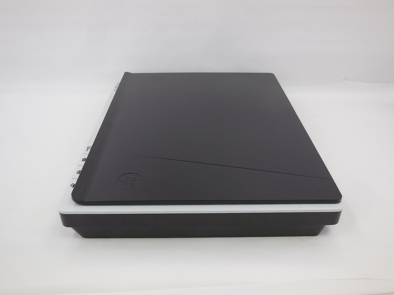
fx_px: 387
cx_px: 197
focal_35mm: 34
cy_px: 148
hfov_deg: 54.0
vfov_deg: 41.8
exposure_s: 1/50
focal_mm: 6.1
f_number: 3.4
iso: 125
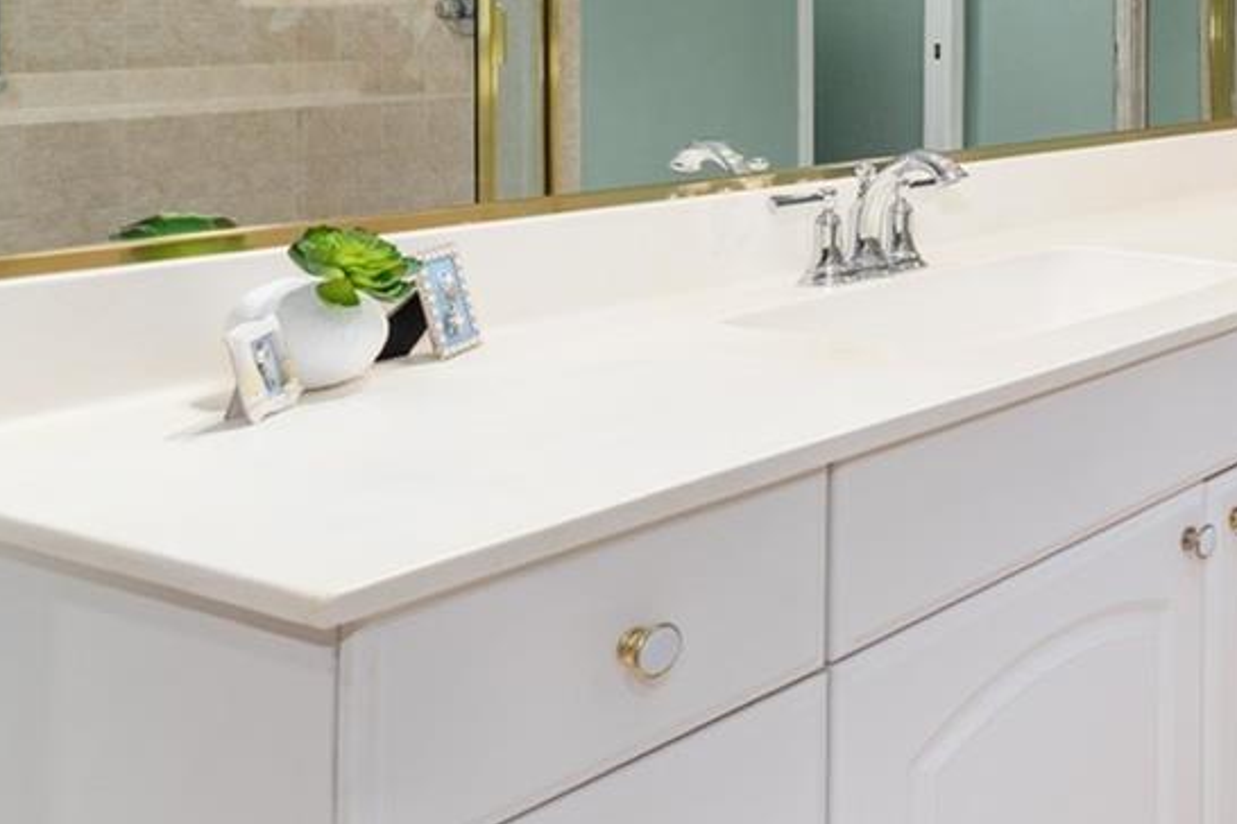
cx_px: 1541
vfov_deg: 30.4
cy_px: 9
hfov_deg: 35.4
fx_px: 1409
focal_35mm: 41
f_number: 7.1
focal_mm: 14
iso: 400
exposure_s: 1/2.5
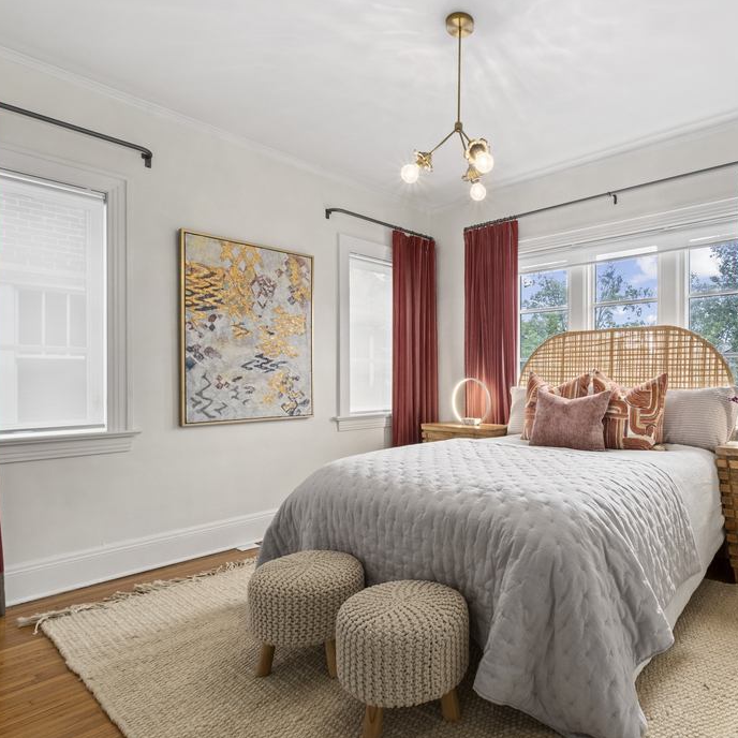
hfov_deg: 72.9
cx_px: 482
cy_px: 365
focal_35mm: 20
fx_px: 482
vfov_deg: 74.8
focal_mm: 10
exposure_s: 1/5
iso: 400
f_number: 9
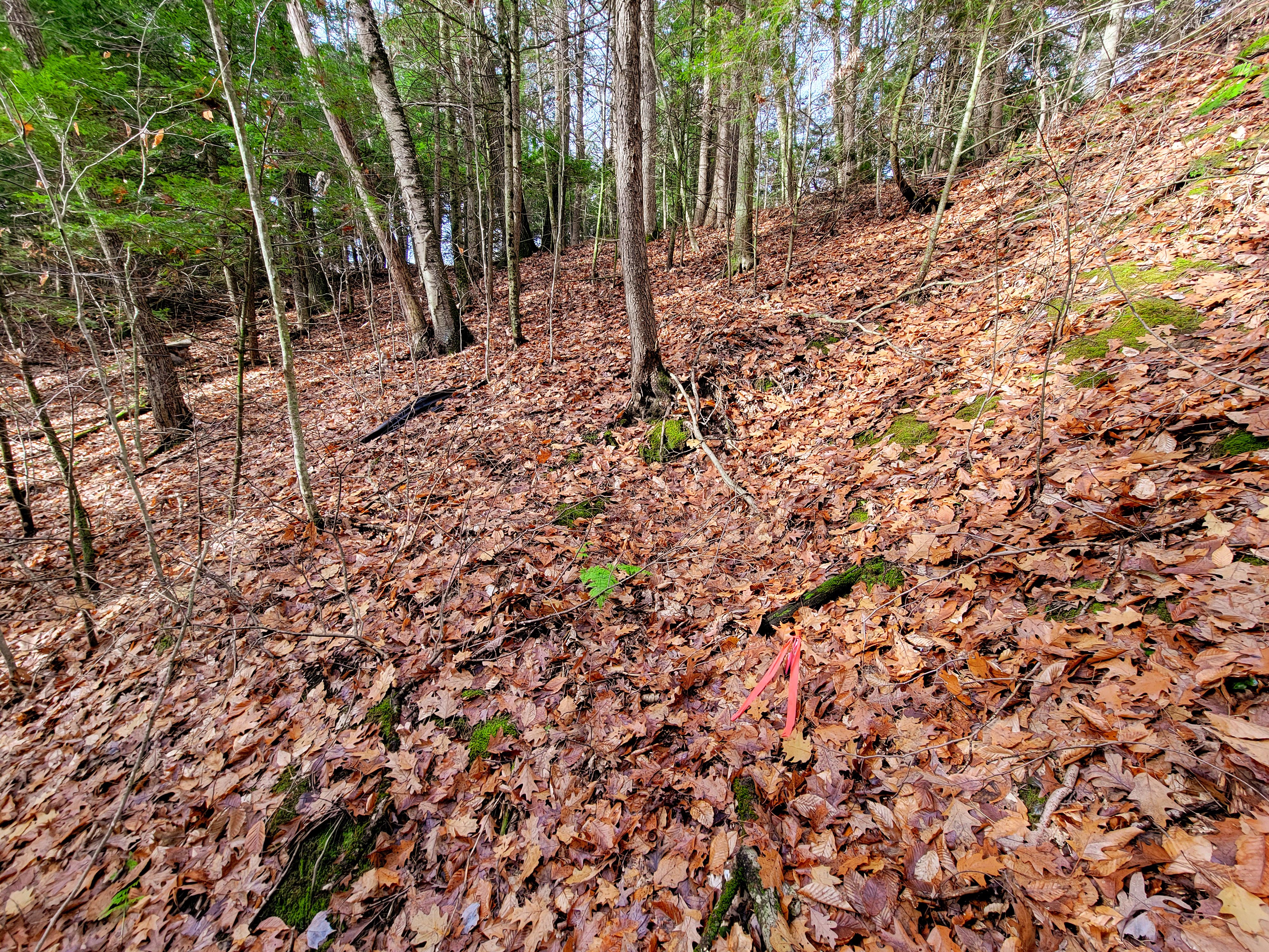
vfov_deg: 89.9
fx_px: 477
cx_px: 634
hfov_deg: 106.2
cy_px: 476
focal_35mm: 13
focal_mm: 2.2
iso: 64
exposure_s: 1/120
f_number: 2.2
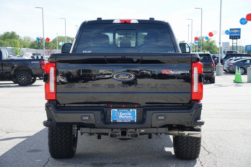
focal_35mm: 69
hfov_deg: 29.2
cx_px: 126
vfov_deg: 19.7
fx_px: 481
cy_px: 84
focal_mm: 69
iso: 100
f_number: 8
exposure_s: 1/125
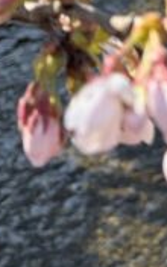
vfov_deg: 11.8
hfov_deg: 7.5
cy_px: -249
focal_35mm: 160
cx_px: 439
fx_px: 1165
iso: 50
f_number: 1.6
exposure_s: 1/873
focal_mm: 5.96
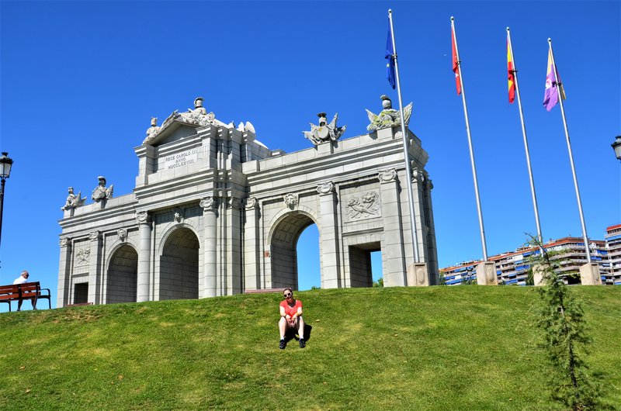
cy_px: 206
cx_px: 310
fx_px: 542
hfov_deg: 59.6
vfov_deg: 41.5
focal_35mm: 32
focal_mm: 21
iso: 320
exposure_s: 1/400
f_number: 11
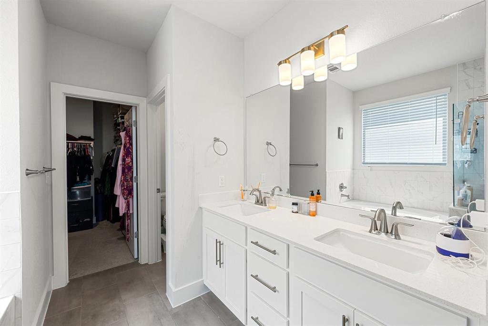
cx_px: 244
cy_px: 163
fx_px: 190
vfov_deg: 81.2
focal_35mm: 14
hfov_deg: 104.2
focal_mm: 14
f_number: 11
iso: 800
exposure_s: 1/13
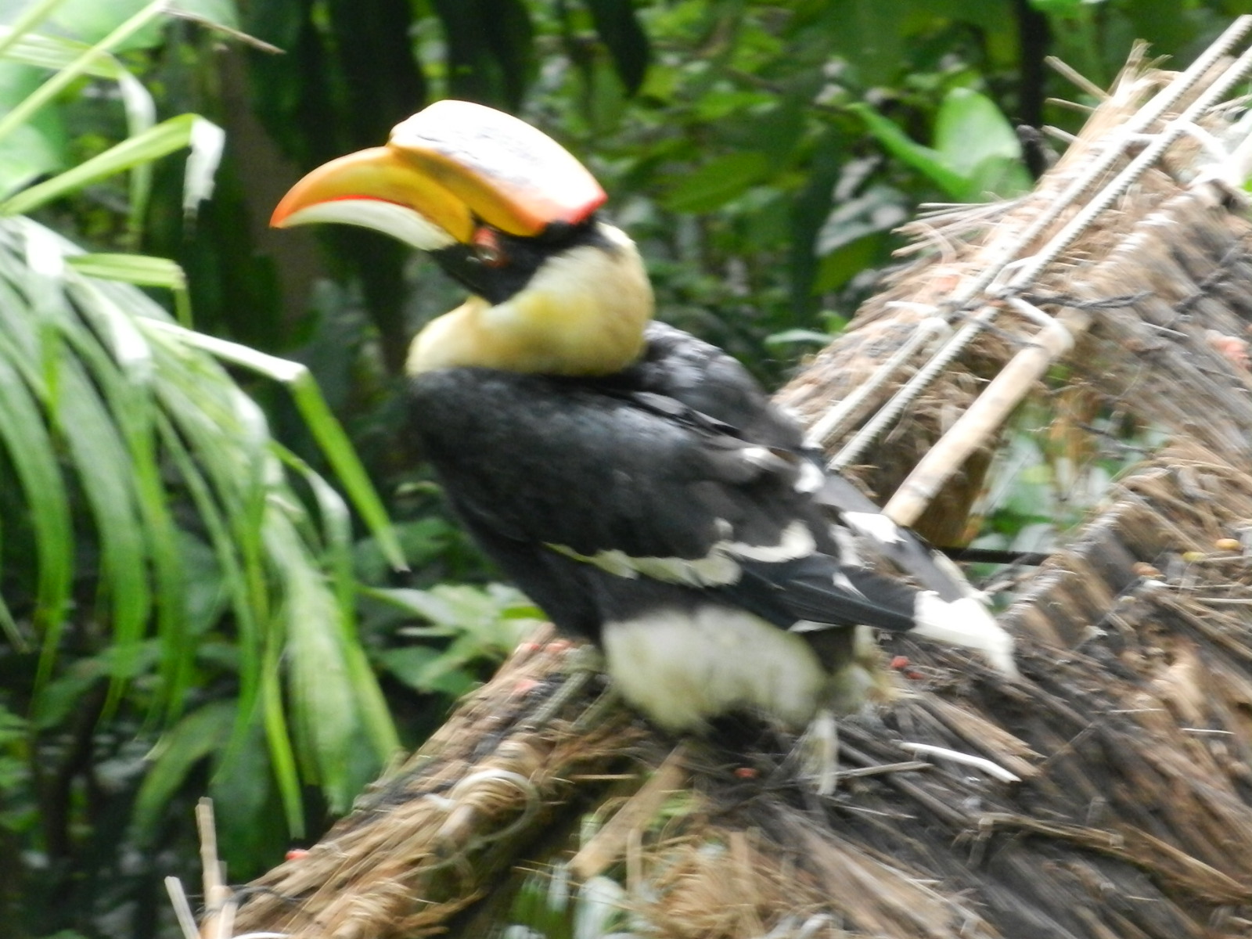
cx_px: 626
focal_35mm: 292
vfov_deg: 5.1
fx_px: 10561
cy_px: 470
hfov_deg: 6.8
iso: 640
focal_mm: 52.6
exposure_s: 1/60
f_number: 5.3
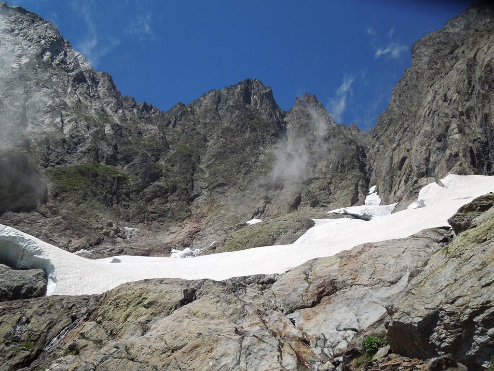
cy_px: 186
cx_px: 247
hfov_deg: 69.4
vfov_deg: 54.9
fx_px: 357
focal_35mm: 25
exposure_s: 1/500
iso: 100
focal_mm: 4.5
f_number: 6.6
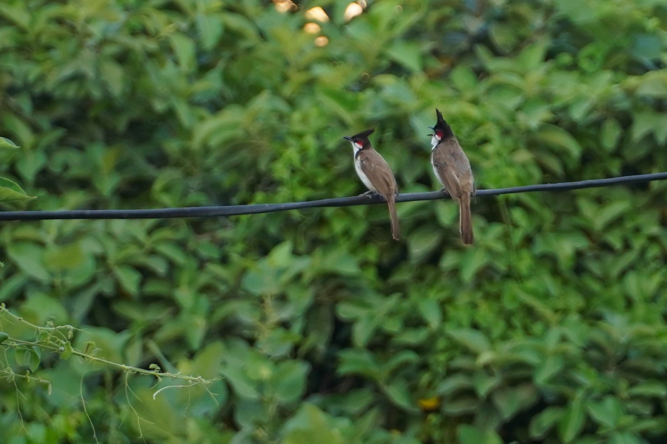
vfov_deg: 6.8
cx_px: 334
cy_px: 222
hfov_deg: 10.2
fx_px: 3742
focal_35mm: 202
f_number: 5.6
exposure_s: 1/500
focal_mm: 135
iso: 1600
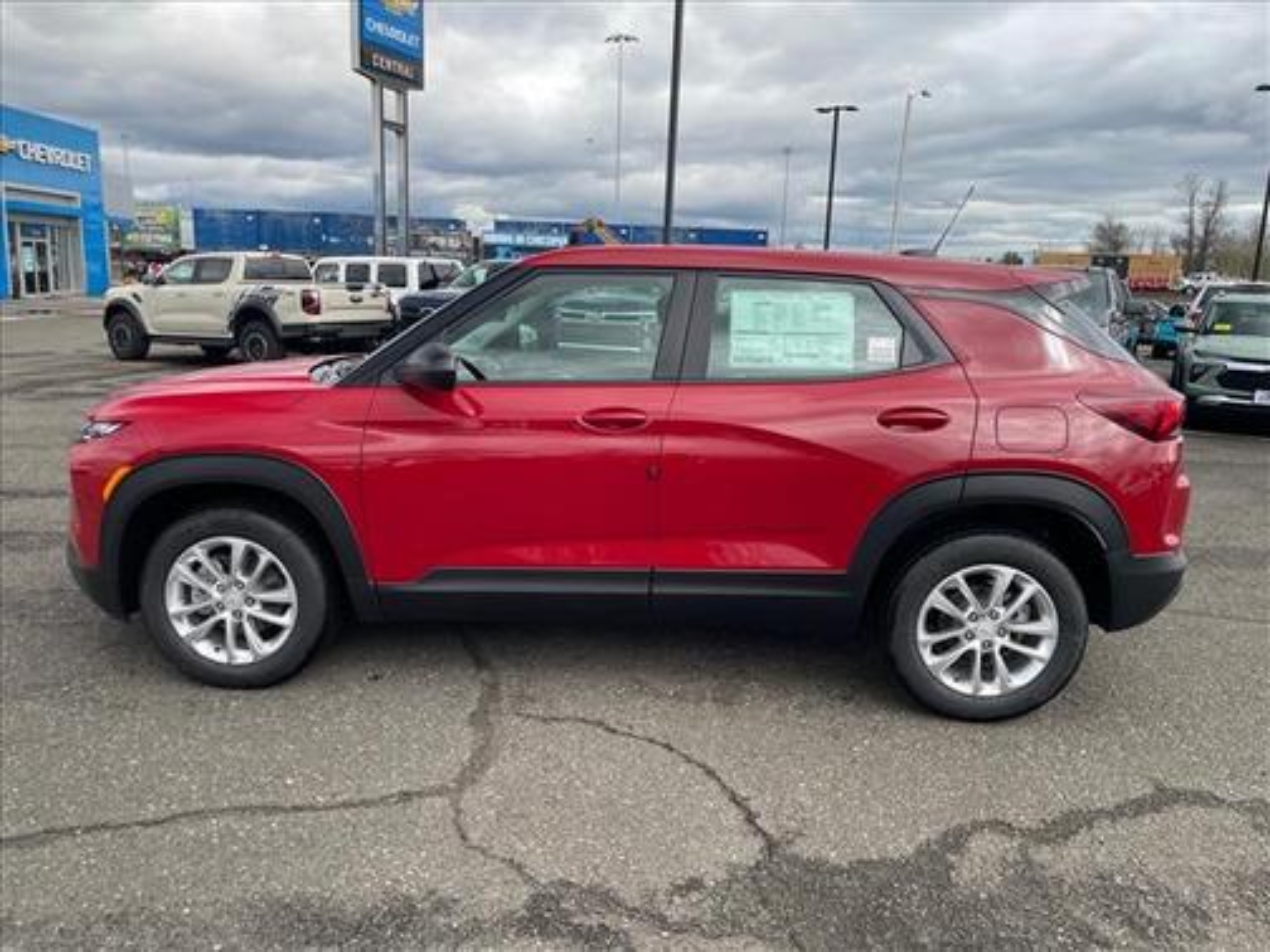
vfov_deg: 53.1
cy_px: 476
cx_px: 635
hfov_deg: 67.3
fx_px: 954
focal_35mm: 26
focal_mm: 4.2
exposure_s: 1/670
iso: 32
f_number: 1.6
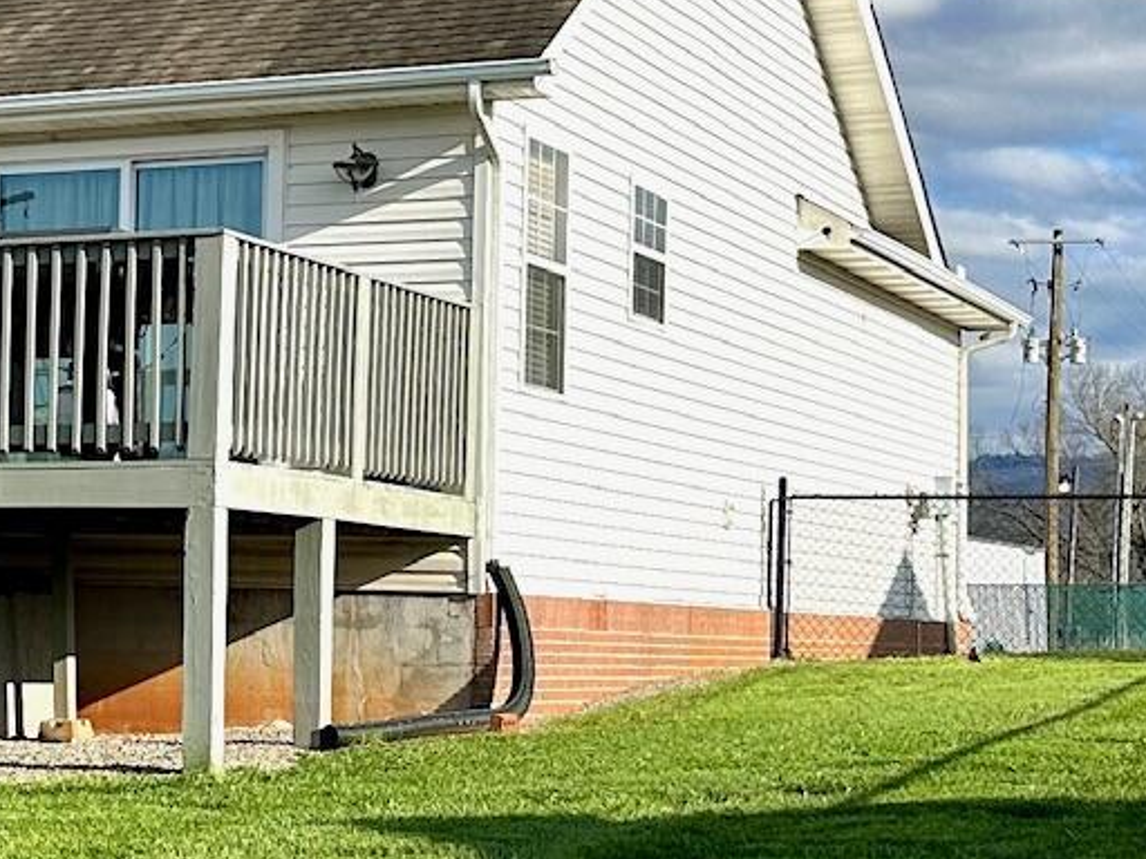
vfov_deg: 15.4
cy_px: 470
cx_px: -349
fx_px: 3178
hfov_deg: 18.9
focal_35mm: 96
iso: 80
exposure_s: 1/4762
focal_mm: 6.86
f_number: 1.78
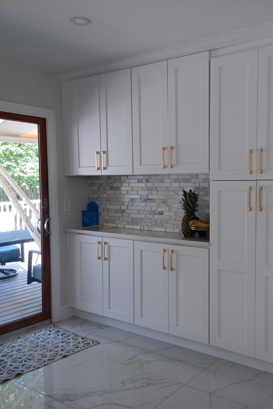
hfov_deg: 37.5
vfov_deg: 54.4
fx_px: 398
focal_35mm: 35
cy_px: 205
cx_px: 177
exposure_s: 1/60
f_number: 1.8
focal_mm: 4.6
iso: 100
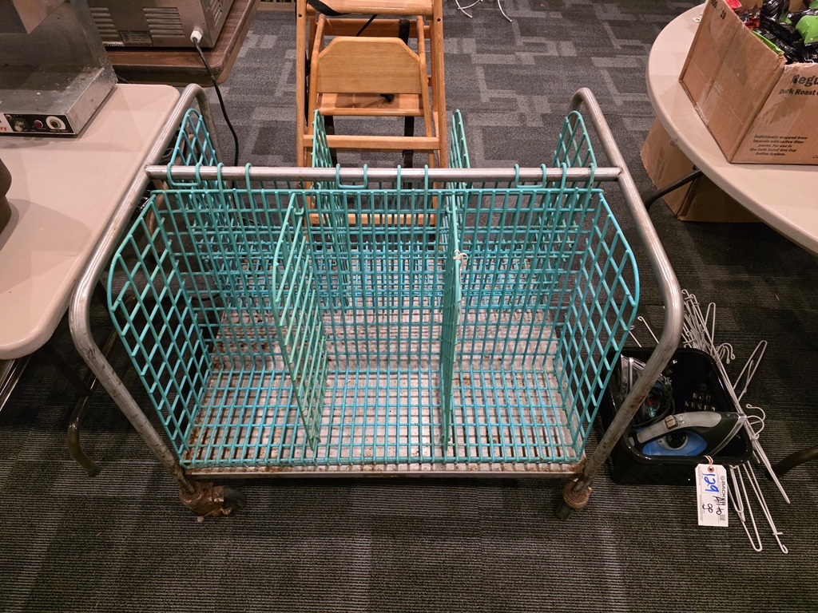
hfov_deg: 73.9
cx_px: 409
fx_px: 544
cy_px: 306
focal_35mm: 23
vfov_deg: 58.9
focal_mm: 6.3
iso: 2000
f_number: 1.7
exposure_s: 1/120
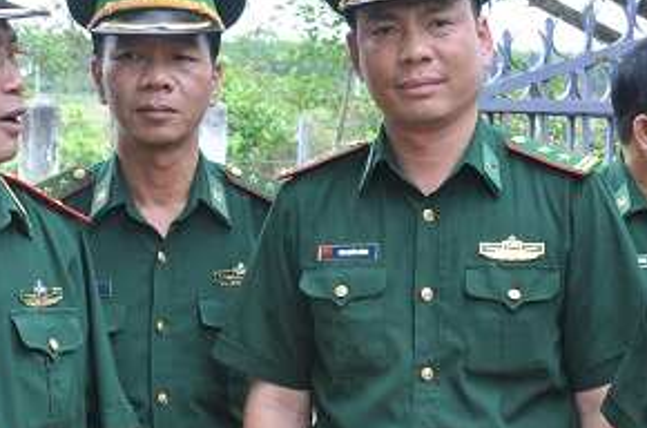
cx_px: 337
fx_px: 2692
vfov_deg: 9.1
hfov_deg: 13.7
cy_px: 283
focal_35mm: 150
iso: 400
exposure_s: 1/100
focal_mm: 45
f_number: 10
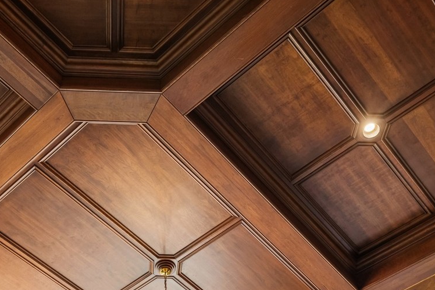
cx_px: 133
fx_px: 628
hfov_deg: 37.6
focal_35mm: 52
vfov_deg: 24.6
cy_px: 300
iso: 200
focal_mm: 24
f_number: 9.5
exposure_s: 1/15
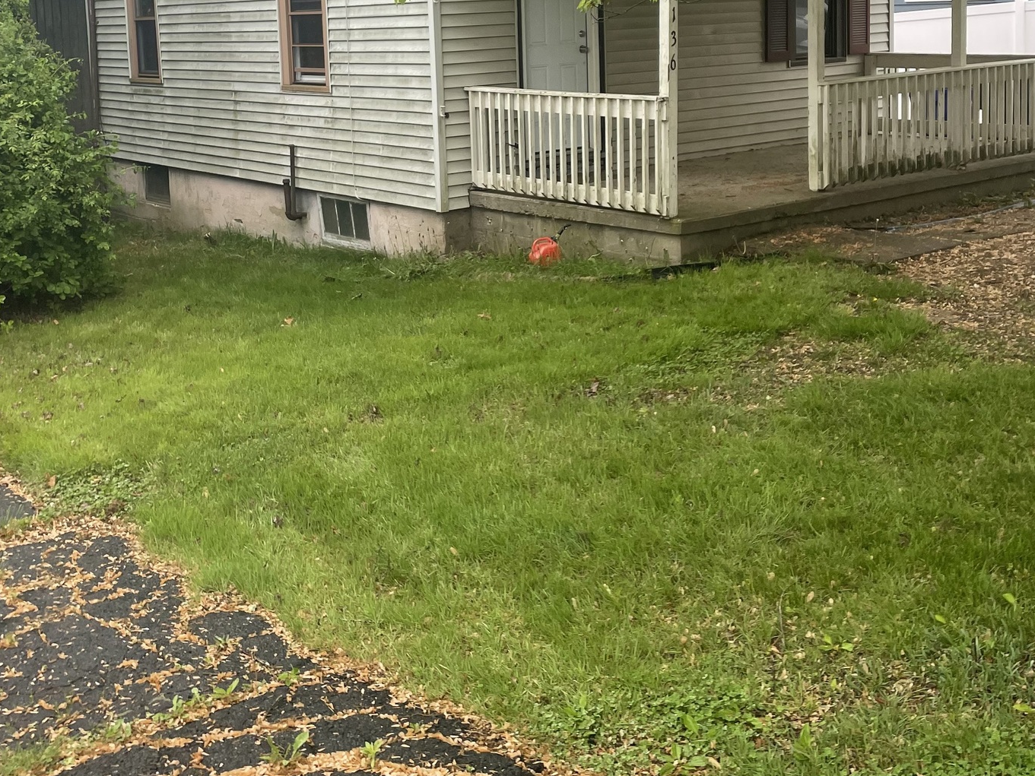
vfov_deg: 31.8
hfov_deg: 42.8
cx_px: 437
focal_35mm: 44
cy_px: 132
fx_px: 1316
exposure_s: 1/540
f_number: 1.6
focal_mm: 4.2
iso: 32
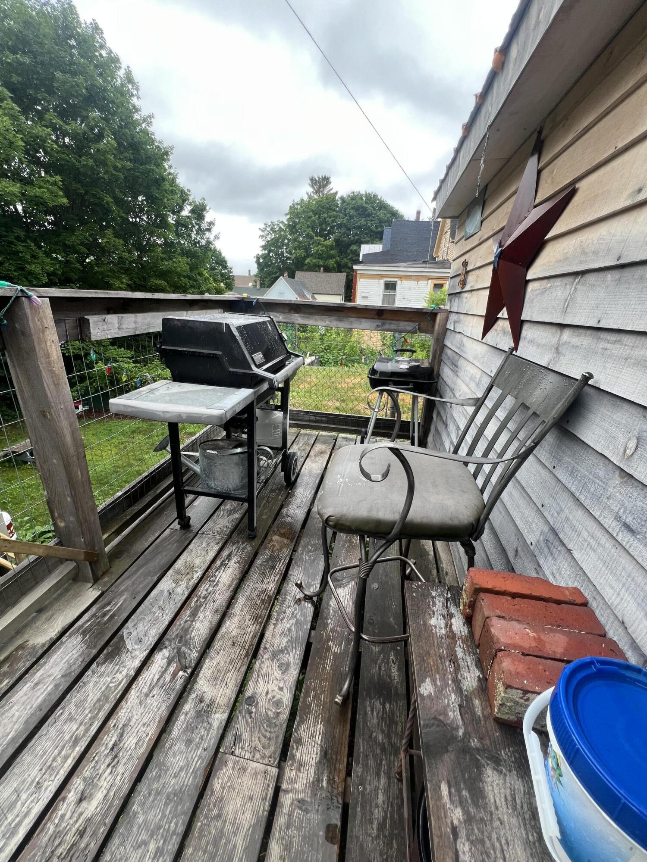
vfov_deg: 106.2
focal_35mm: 13
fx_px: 324
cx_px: 324
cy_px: 431
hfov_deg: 89.9
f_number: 1.8
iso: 64
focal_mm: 1.57
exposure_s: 1/99
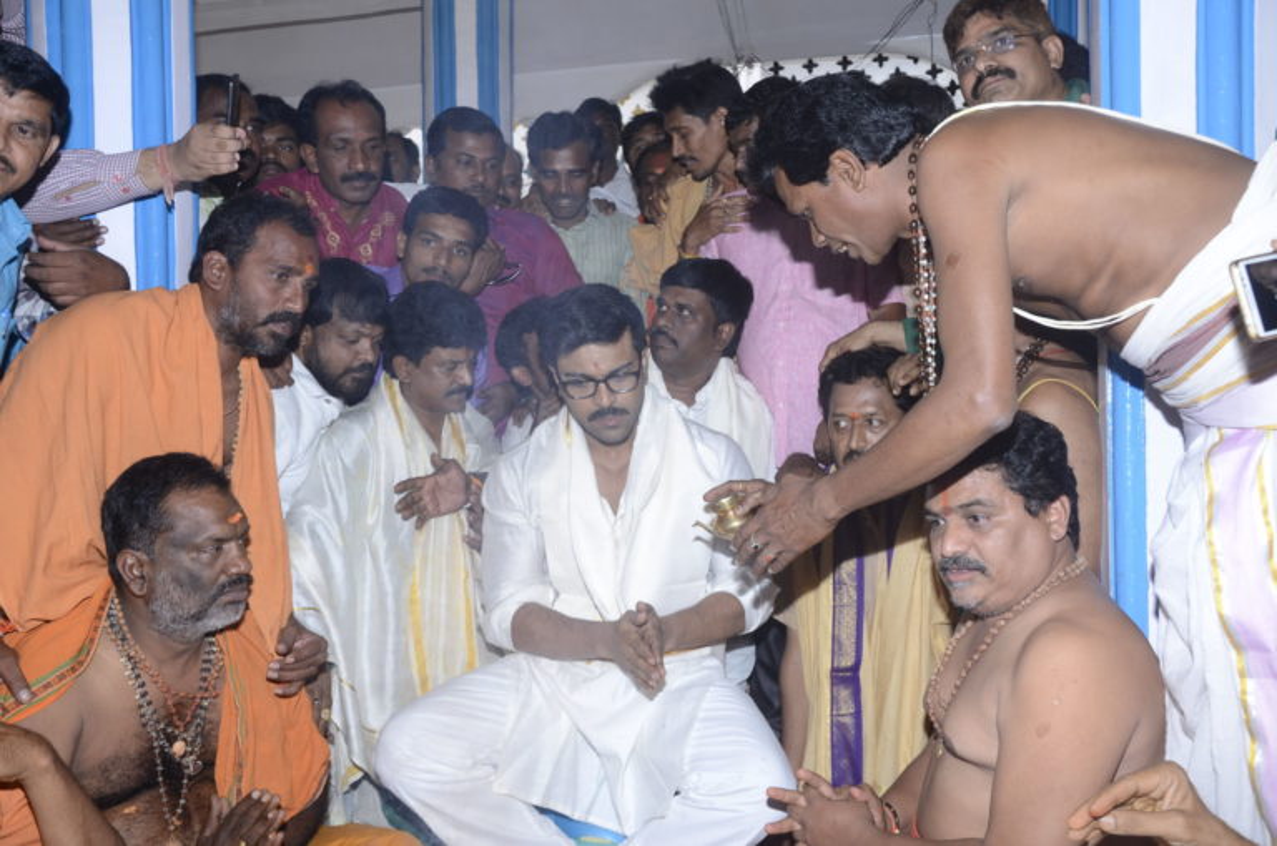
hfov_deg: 57.3
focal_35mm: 33
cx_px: 638
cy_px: 423
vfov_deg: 39.8
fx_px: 1168
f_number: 5
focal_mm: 22
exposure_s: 1/200
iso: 160
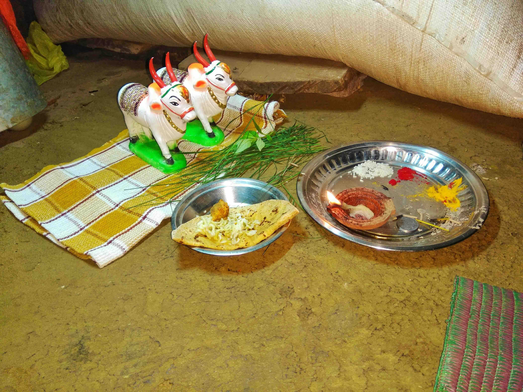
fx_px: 317
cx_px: 262
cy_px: 196
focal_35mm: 21
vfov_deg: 63.4
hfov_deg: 79.0
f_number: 2
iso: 320
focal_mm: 3.57
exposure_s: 1/33
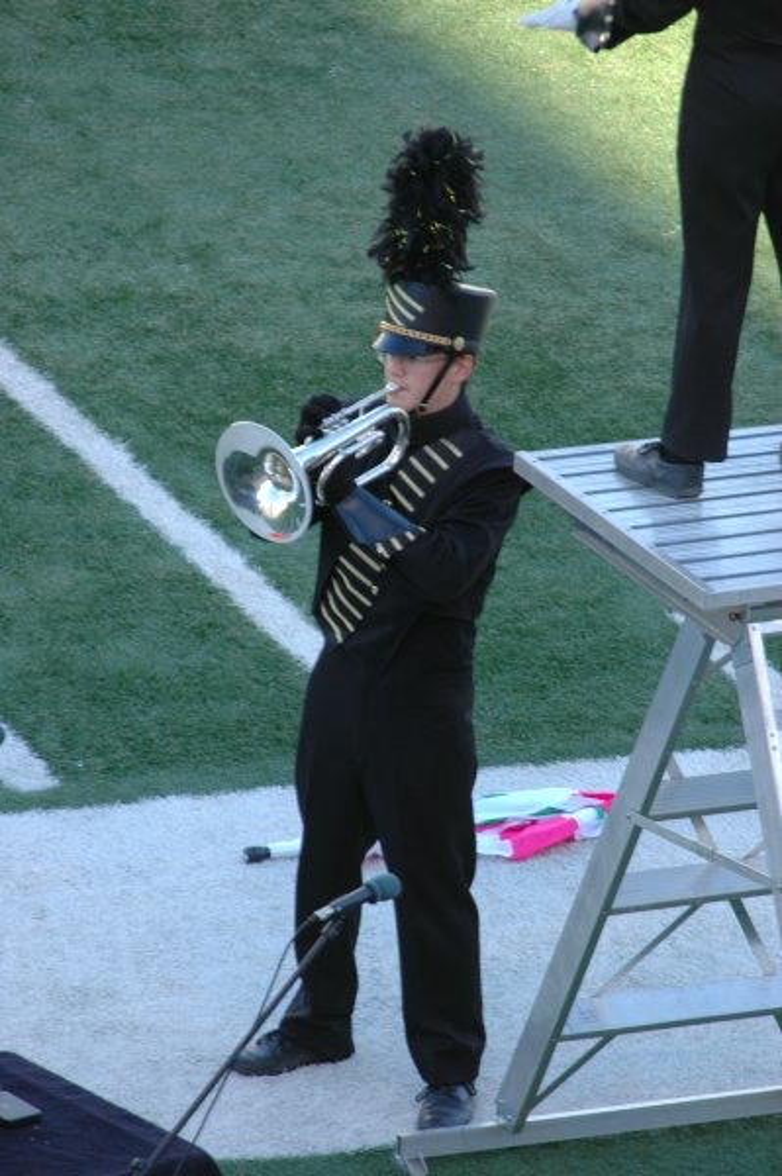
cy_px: 588
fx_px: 19582
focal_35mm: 600
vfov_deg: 3.4
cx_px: 391
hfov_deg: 2.3
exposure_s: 1/100
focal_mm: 400
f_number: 5.6
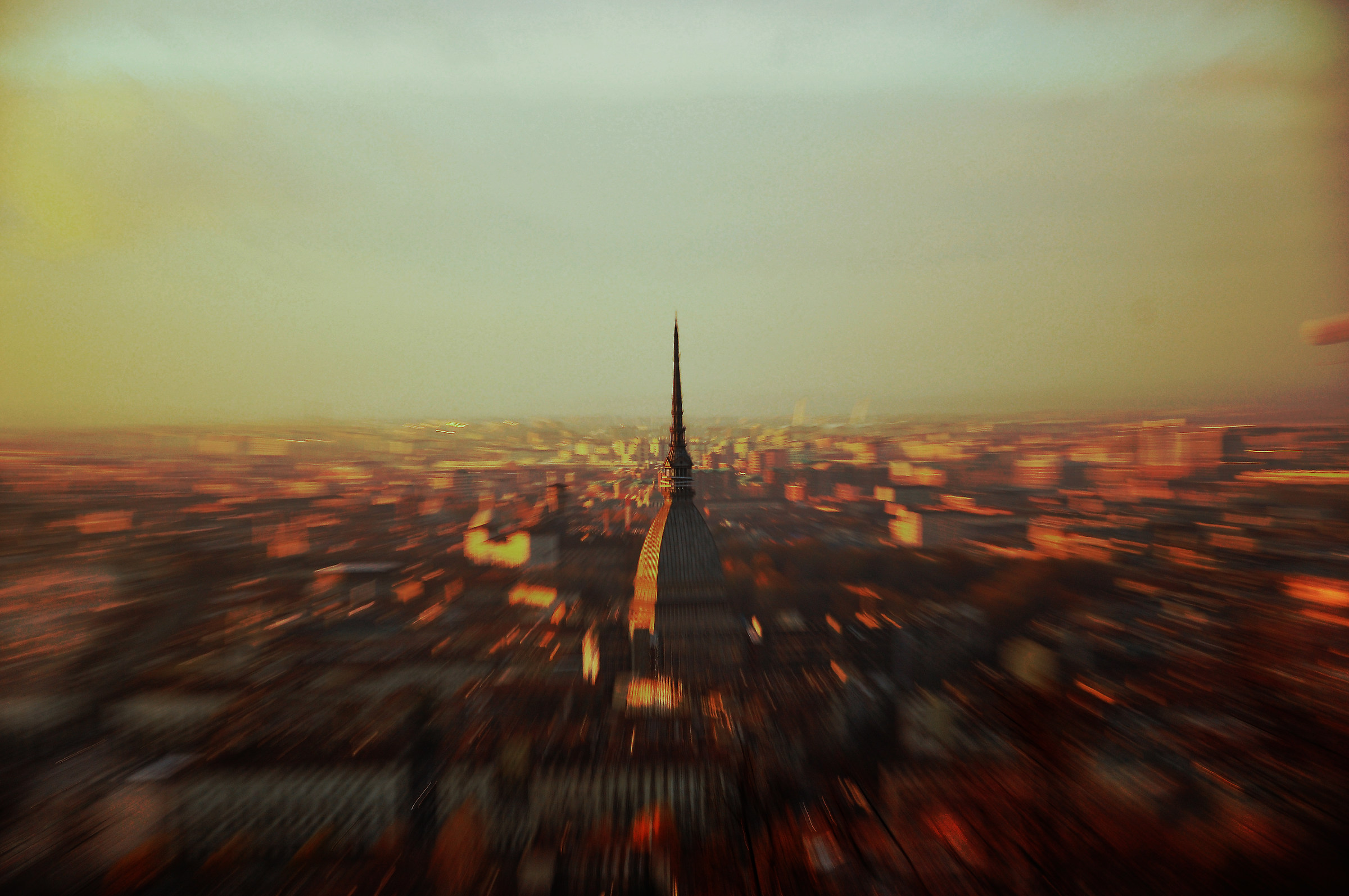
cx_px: 674
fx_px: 5895
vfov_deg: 8.7
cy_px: 448
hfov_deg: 13.1
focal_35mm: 158
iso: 250
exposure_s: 1/100
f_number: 5.6
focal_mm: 105
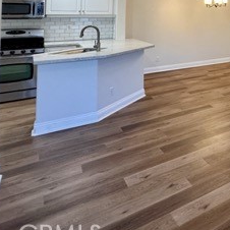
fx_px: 263
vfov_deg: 41.5
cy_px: 4
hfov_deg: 34.5
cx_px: 294
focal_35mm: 35
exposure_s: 1/120
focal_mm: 2.22
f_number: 2.2
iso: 250
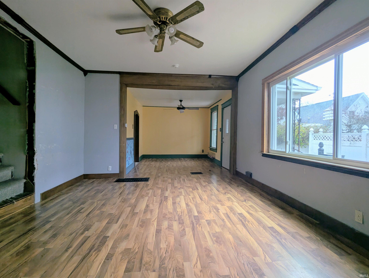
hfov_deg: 94.4
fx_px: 171
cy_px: 139
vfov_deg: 78.2
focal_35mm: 16
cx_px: 184
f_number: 2.2
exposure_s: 1/21.4
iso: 62
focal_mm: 2.35
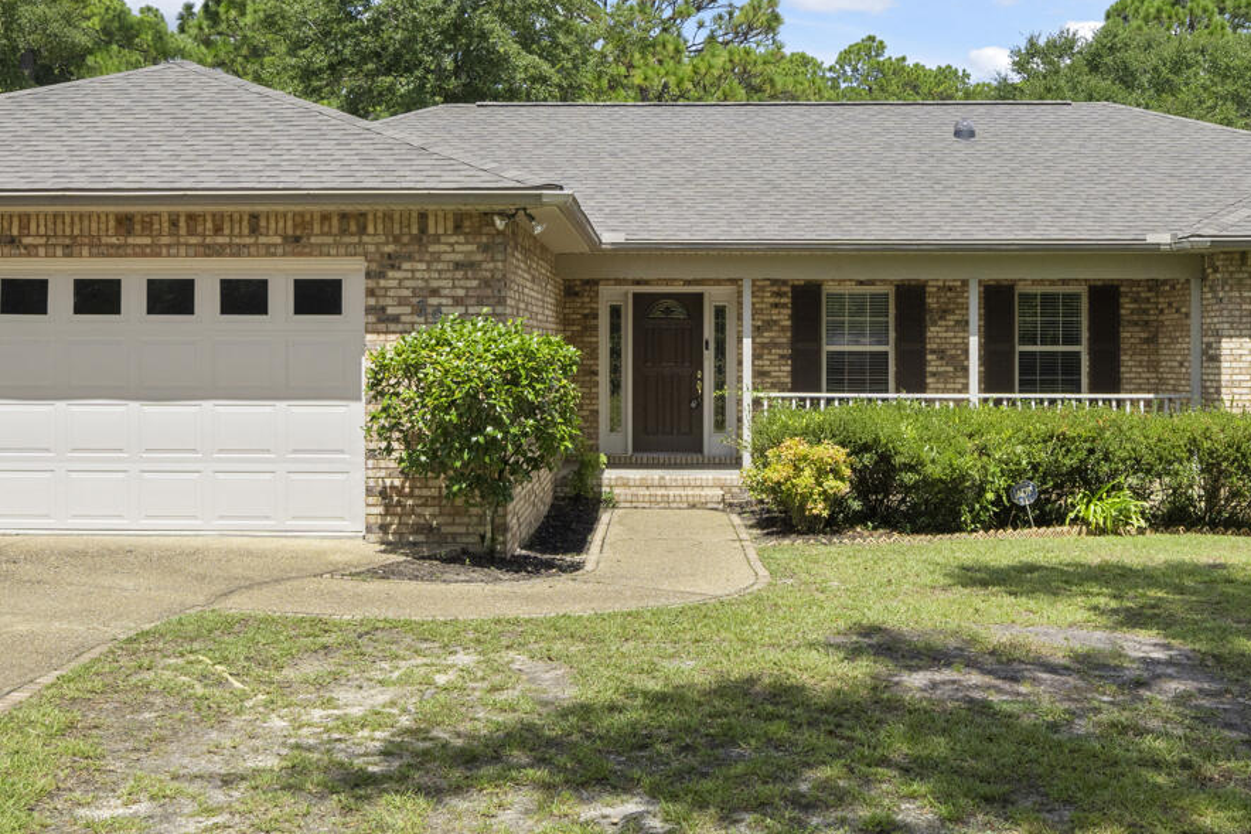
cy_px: 339
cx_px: 634
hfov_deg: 45.4
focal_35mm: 43
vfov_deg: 31.1
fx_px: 1494
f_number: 9
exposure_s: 1/800
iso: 320
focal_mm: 19
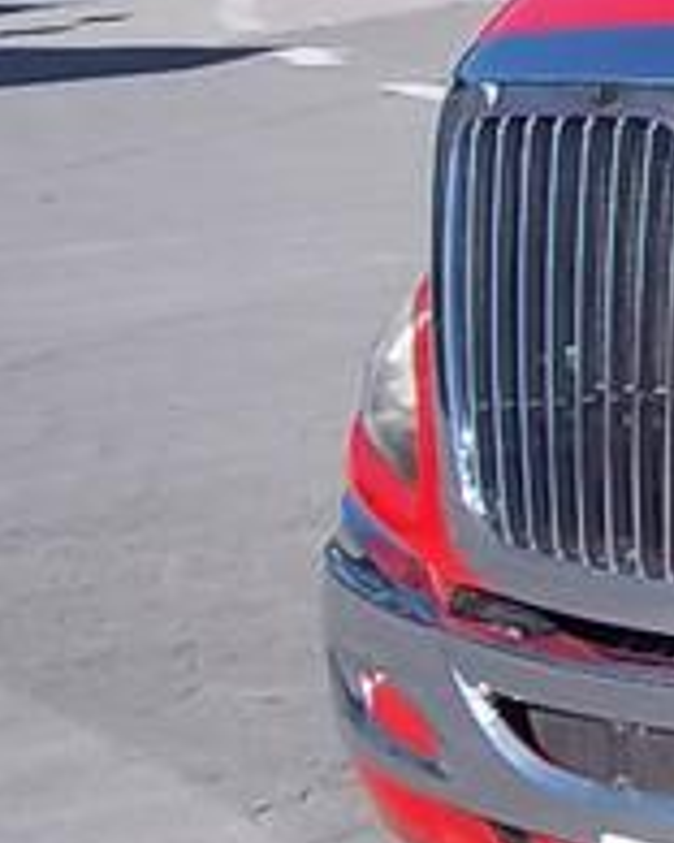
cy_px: -22
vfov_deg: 13.2
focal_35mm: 144
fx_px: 3591
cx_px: 1586
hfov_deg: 9.6
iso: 80
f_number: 8
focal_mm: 6.5
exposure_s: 1/160
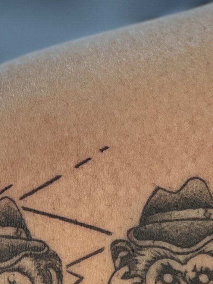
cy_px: 408
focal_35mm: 339
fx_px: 2780
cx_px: 216
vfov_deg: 5.8
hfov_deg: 4.4
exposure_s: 1/100
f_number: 2.2
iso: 40
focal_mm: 7.5
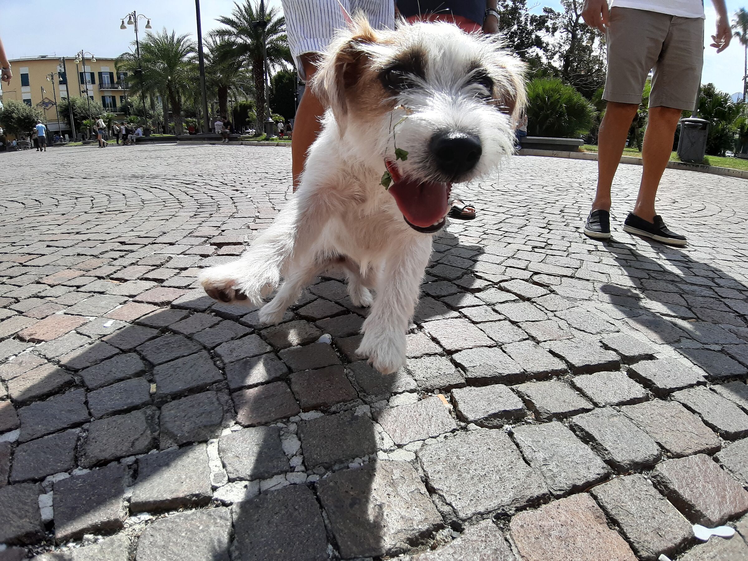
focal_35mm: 18
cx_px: 374
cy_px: 280
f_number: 2.4
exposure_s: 1/1206
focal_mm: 1.87
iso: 40
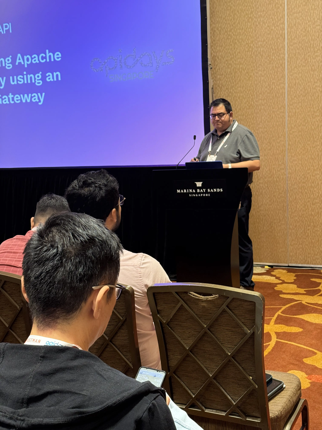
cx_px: 161
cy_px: 215
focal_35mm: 48
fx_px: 595
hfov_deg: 30.3
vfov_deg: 39.7
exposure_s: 1/50
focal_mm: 6.76
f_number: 1.78
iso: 250
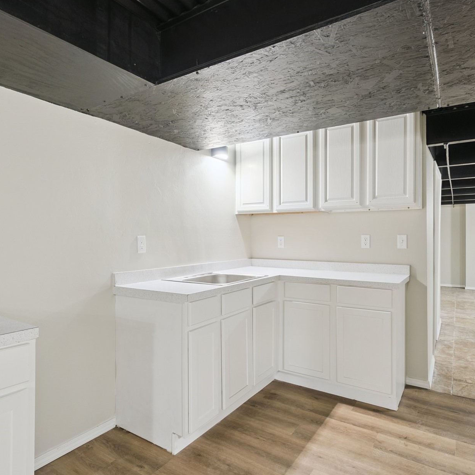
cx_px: 229
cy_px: 245
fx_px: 326
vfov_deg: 72.1
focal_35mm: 21
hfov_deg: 72.1
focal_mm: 10
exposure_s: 1/3.33
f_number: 6.3
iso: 200
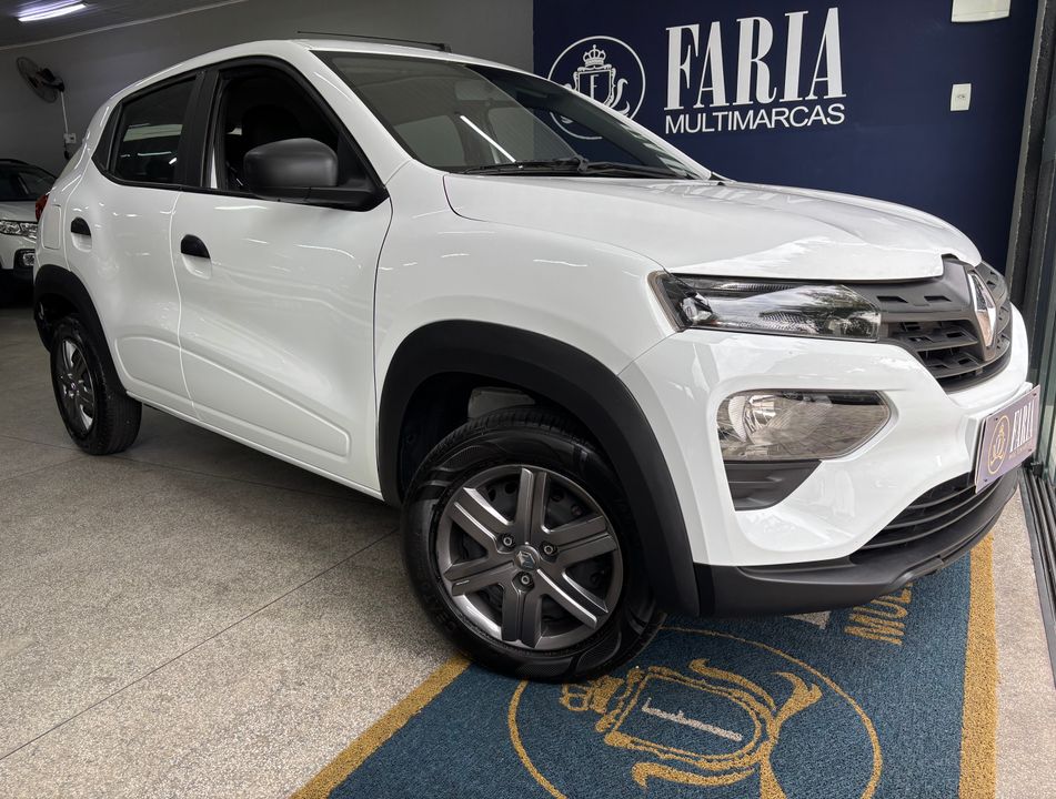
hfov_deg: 67.1
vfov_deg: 53.3
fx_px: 796
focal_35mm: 26
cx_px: 528
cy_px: 400
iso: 40
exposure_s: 1/237
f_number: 1.6
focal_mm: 5.96
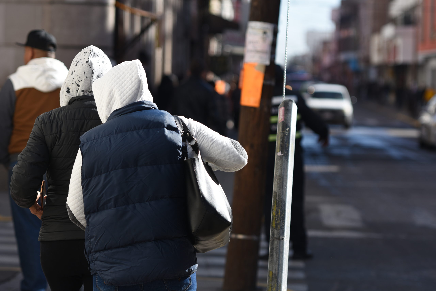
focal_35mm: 165
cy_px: 146
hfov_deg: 12.5
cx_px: 218
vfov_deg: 8.3
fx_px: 1998
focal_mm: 110
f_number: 3.5
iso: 100
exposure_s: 1/1000
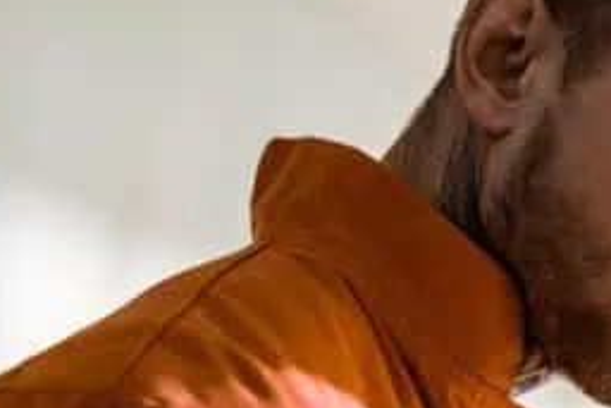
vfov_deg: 12.8
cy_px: 452
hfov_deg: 18.2
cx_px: 773
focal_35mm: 105
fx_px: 1783
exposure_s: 1/200
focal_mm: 35
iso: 250
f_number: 2.8
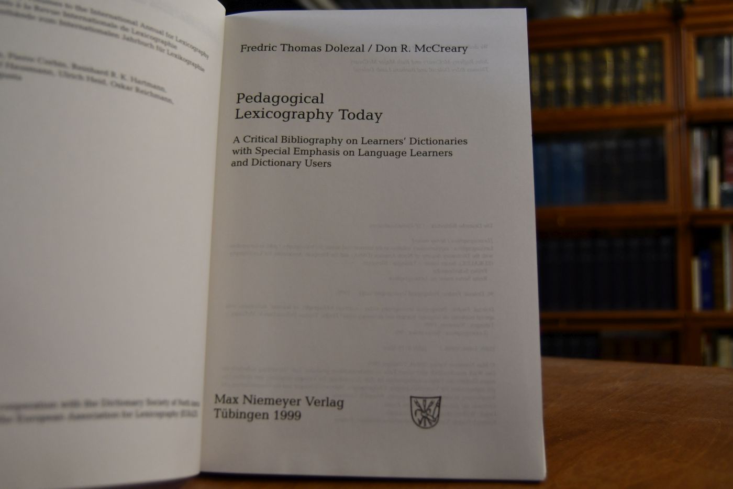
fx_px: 733
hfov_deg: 53.1
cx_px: 366
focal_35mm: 36
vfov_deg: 36.9
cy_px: 244
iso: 800
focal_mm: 24
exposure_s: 1/200
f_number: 3.8
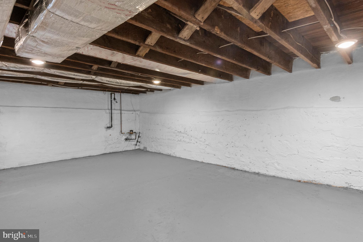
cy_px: 121
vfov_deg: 64.5
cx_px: 182
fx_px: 191
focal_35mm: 19
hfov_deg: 87.0
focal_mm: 19
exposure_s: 1/20
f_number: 8
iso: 2200
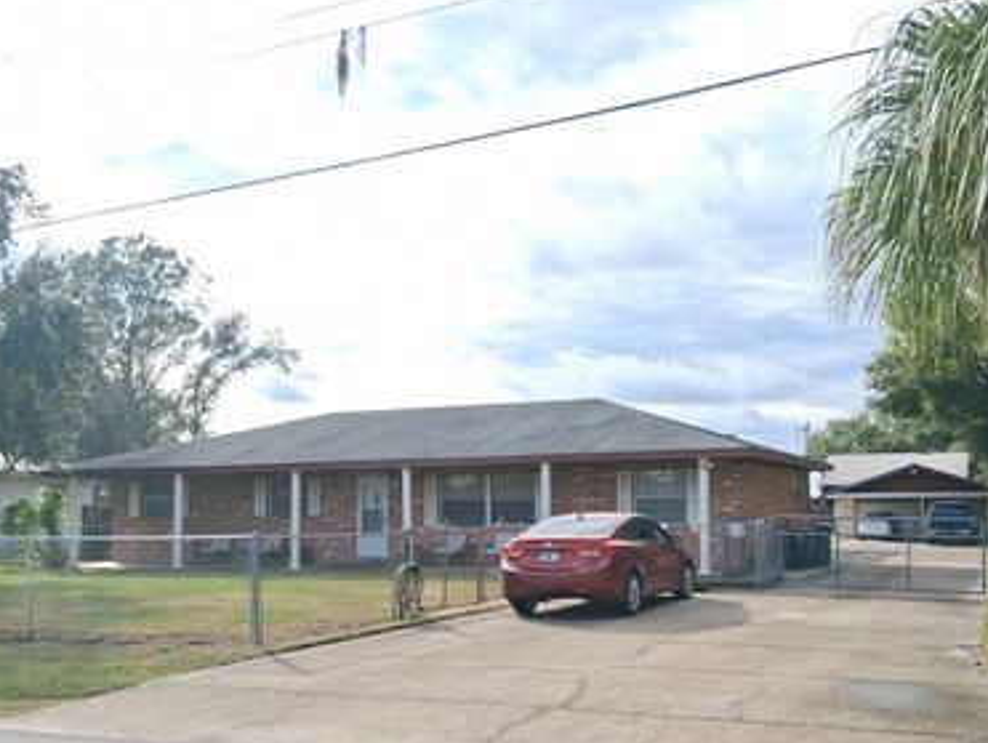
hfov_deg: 52.2
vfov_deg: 40.5
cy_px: 462
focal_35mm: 35
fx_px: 1000
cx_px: 599
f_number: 1.8
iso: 25
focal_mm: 3.98
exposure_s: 1/497
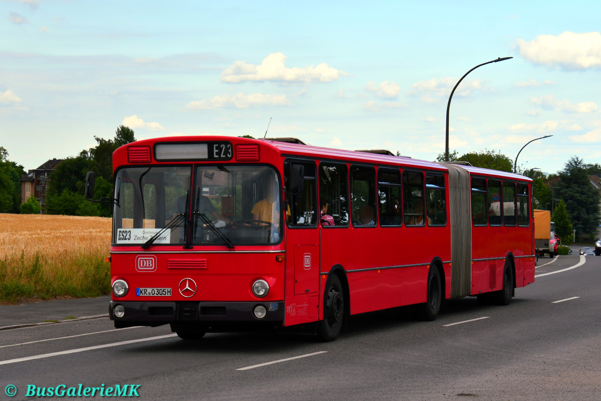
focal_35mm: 93
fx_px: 1553
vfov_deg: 14.7
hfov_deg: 21.9
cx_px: 300
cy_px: 200
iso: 400
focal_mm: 62
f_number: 5.6
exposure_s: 1/1667
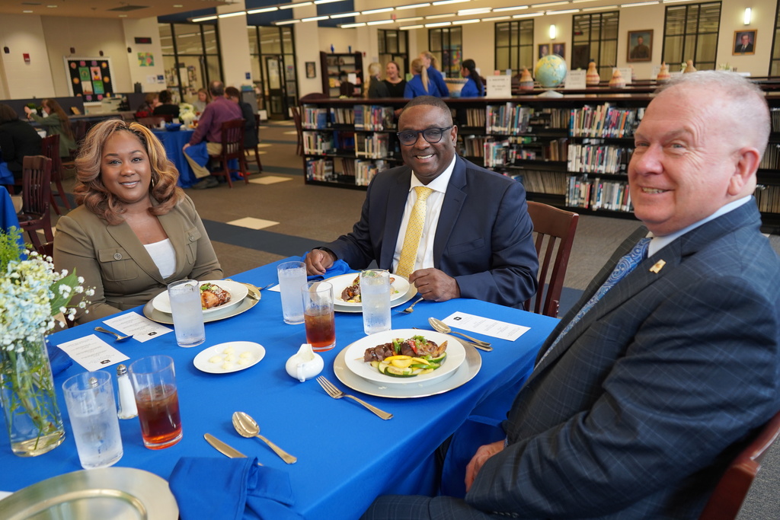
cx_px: 390
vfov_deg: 46.4
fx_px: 607
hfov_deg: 65.5
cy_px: 260
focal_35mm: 28
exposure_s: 1/160
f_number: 4
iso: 1000
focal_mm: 28
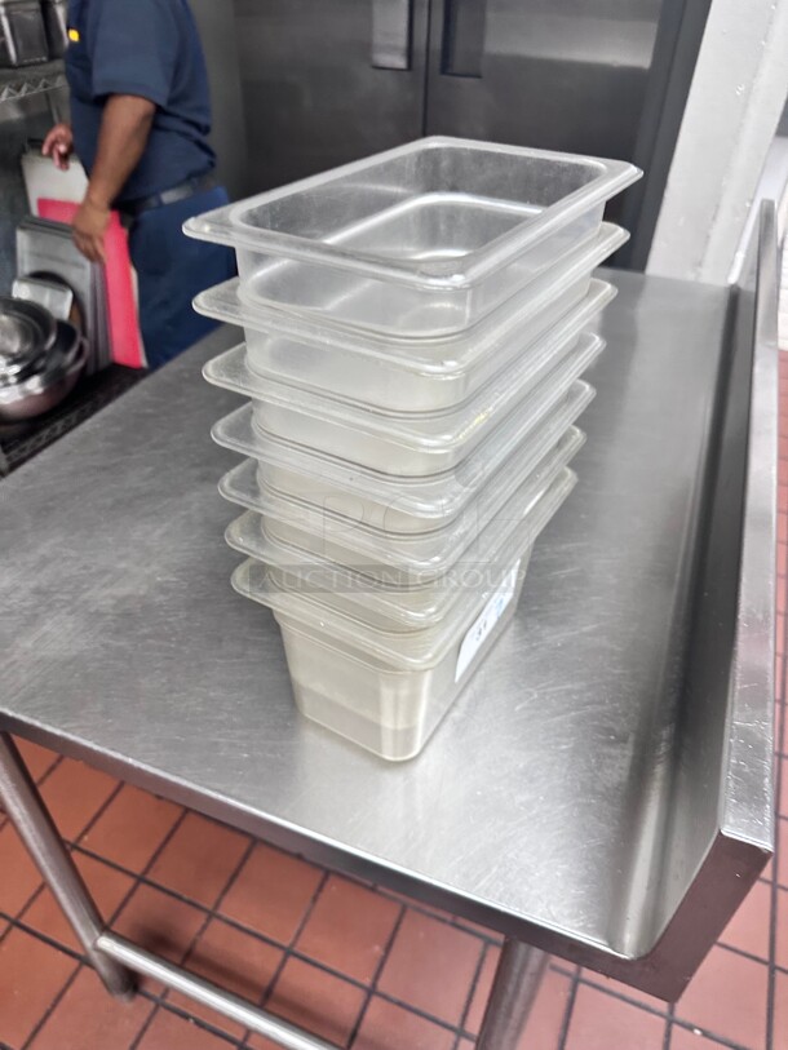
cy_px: 525
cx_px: 394
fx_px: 728
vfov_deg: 71.6
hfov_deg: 56.8
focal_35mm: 24
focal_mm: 6.86
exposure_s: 1/60
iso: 250
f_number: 1.78
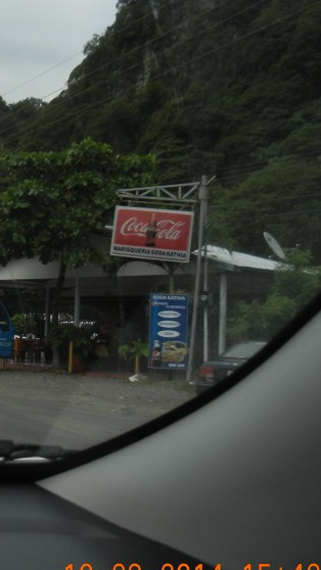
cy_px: 266
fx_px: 908
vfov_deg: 34.9
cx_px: -139
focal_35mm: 60
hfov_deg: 18.2
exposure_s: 1/334
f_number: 7
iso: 160
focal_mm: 5.4
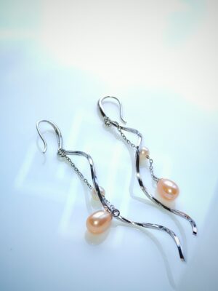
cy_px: 146
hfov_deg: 21.6
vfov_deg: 28.6
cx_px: 109
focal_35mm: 68
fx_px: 571
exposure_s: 1/100
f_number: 1.95
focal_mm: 5.52
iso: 160
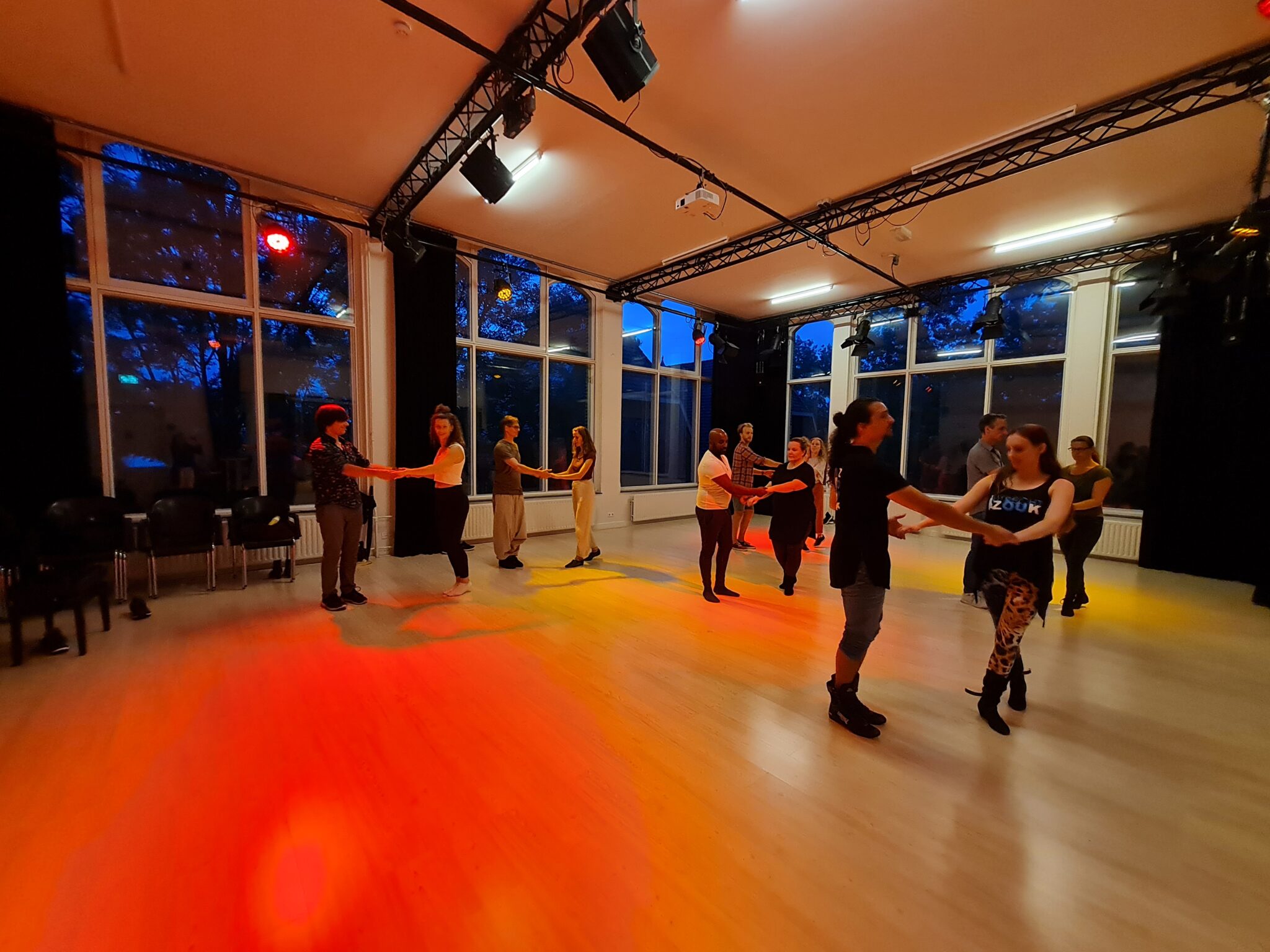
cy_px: 476
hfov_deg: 106.2
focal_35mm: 13
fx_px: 477
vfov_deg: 89.9
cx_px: 635
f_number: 2.2
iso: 250
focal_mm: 1.74
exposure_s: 1/50
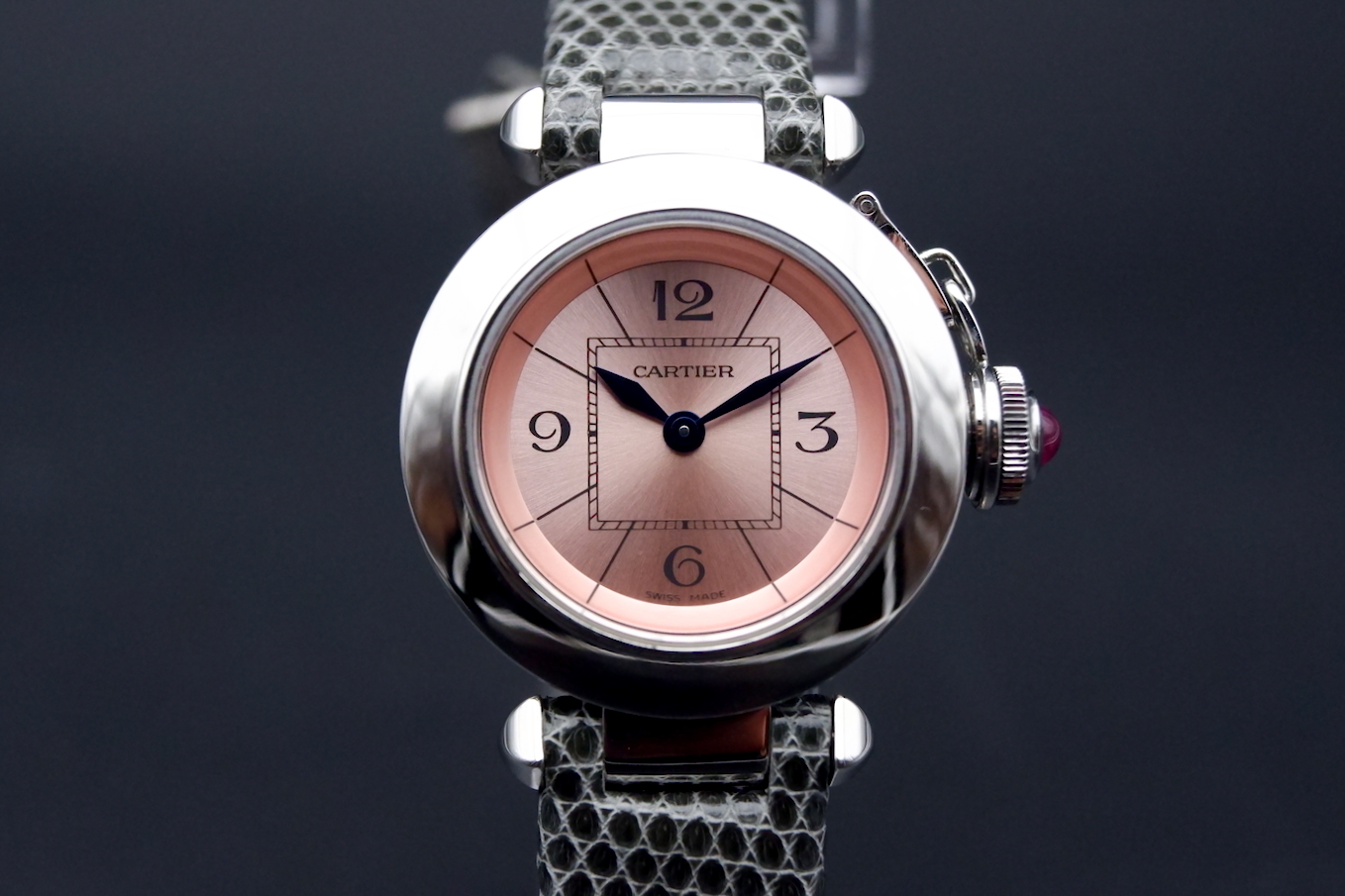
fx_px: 1793
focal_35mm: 48
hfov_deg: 41.1
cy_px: 448
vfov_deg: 28.1
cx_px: 672
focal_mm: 32.9
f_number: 5
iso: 5000
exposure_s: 1/4000
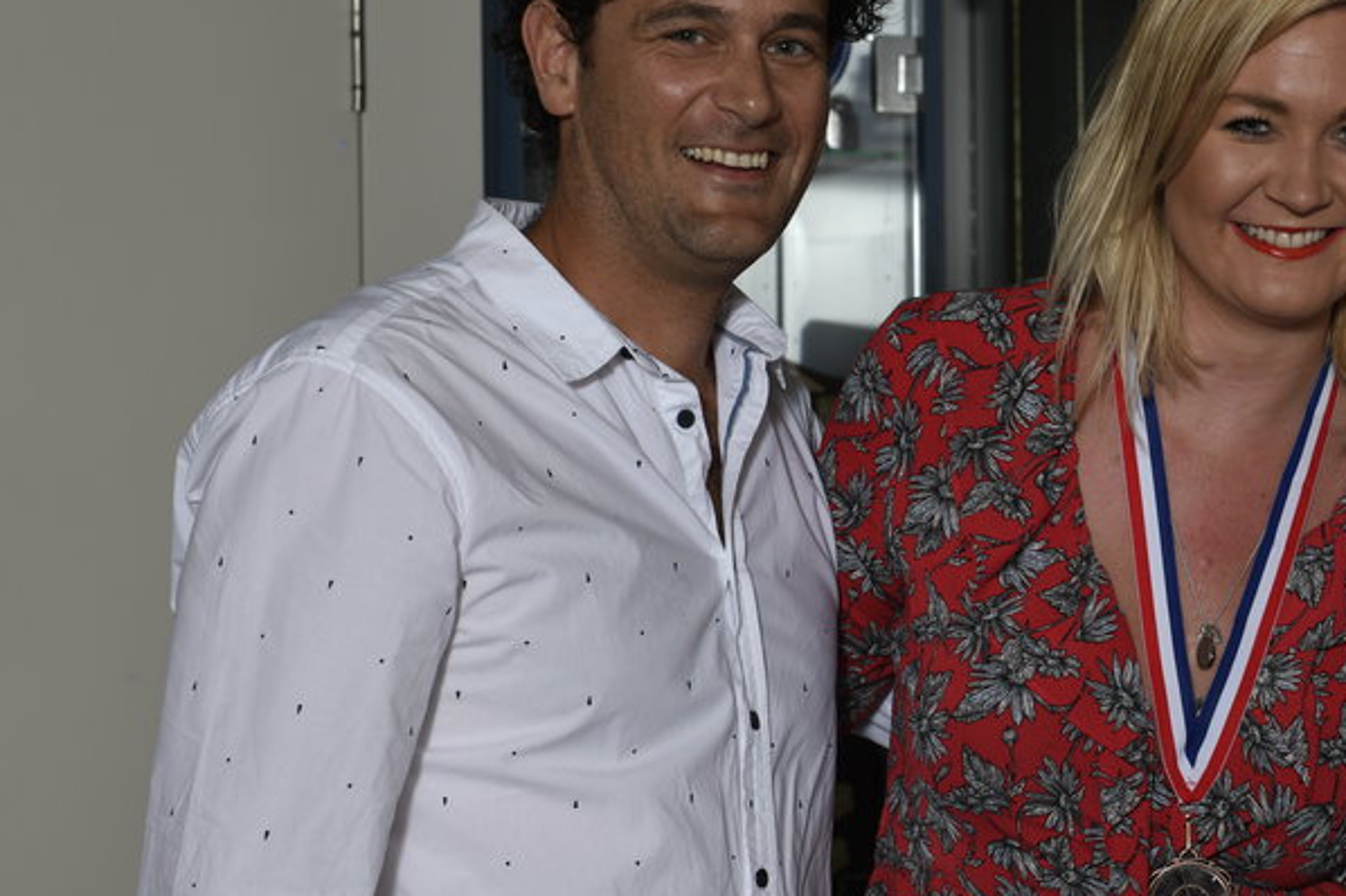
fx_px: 4372
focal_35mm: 117
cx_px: 1111
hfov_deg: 17.3
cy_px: 412
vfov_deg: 11.7
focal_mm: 70
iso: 320
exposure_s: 1/125
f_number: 9
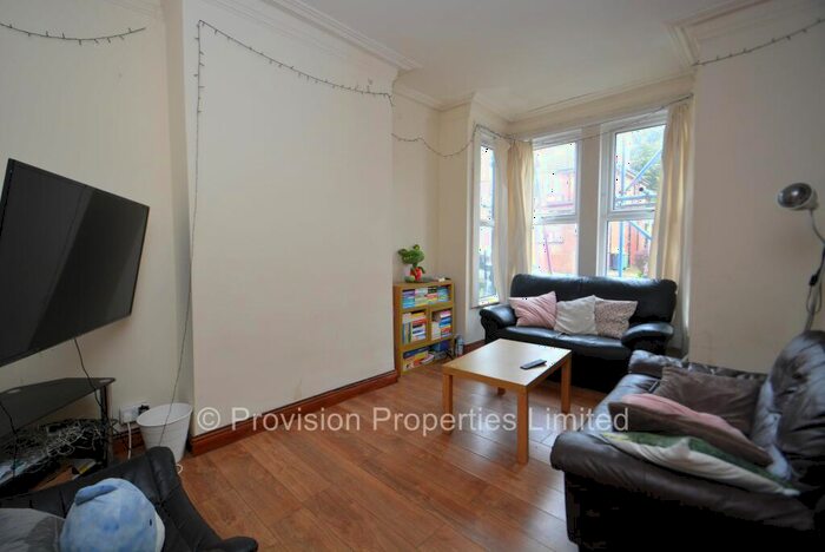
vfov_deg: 77.4
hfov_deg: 100.3
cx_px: 412
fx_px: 344
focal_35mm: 15
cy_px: 276
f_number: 4.8
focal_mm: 10
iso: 400
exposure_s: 1/90
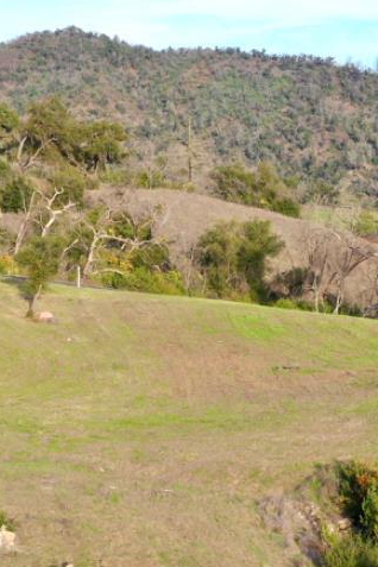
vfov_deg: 23.1
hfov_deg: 15.3
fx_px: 1386
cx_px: 14
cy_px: 342
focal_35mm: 88
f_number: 6.3
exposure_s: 1/120
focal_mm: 10.26
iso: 100
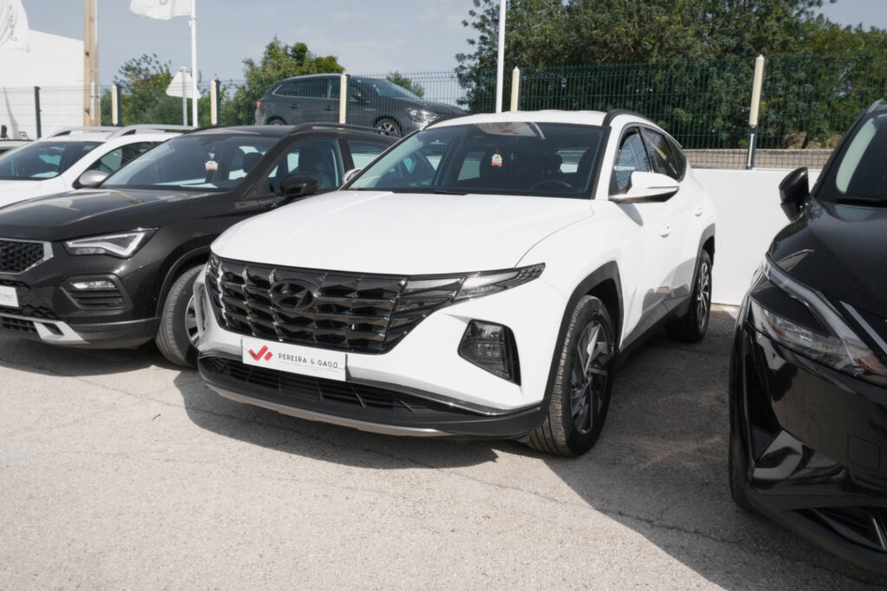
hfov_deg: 63.7
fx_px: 715
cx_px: 444
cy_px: 296
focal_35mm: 29
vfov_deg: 45.0
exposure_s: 1/200
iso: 160
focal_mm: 19.2
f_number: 10
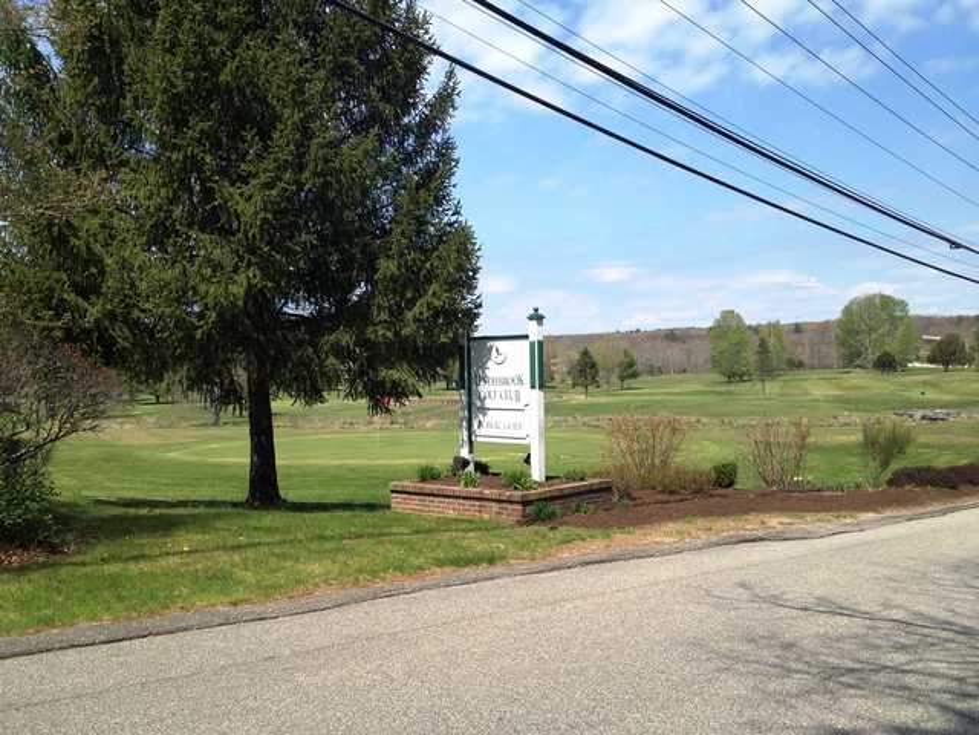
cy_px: 368
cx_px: 490
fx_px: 990
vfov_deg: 40.7
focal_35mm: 35
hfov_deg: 52.6
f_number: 2.4
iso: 64
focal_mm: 4.28
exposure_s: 1/1200
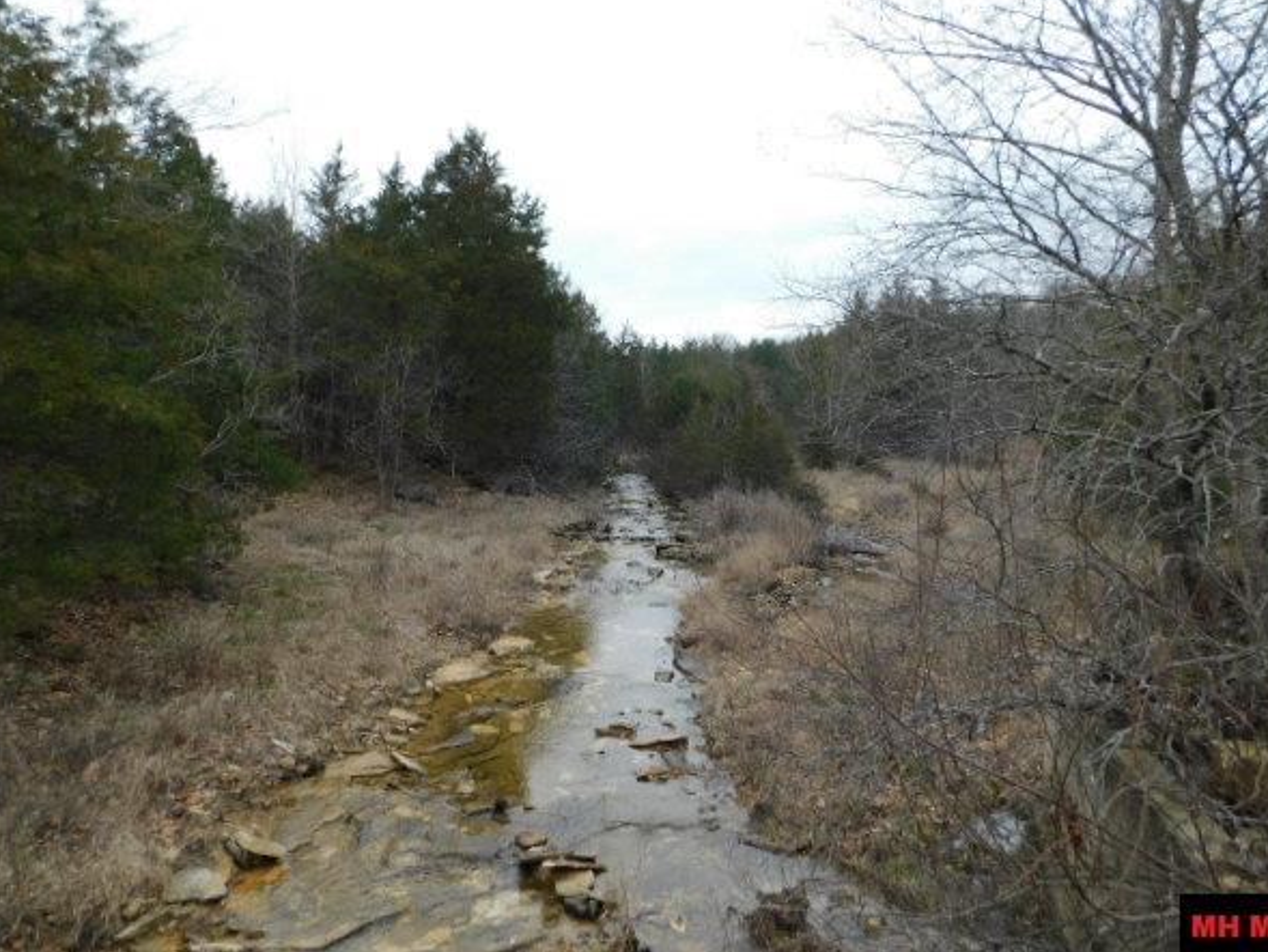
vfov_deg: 54.8
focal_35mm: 25
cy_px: 437
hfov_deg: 69.4
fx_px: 916
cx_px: 635
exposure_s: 1/400
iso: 125
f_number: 3
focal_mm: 4
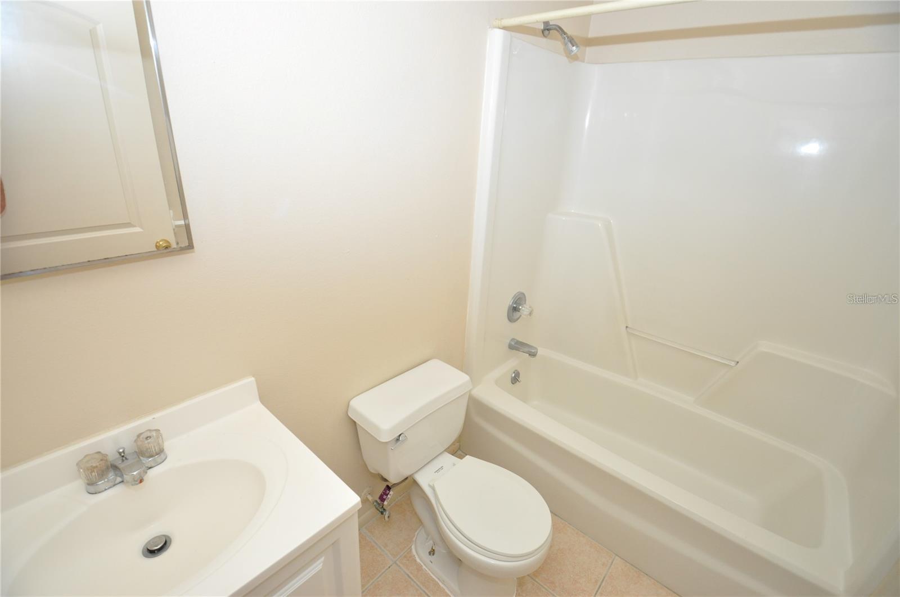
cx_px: 450
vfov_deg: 77.2
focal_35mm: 15
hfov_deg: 100.5
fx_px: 374
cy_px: 298
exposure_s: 1/60
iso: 800
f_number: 4
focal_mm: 10
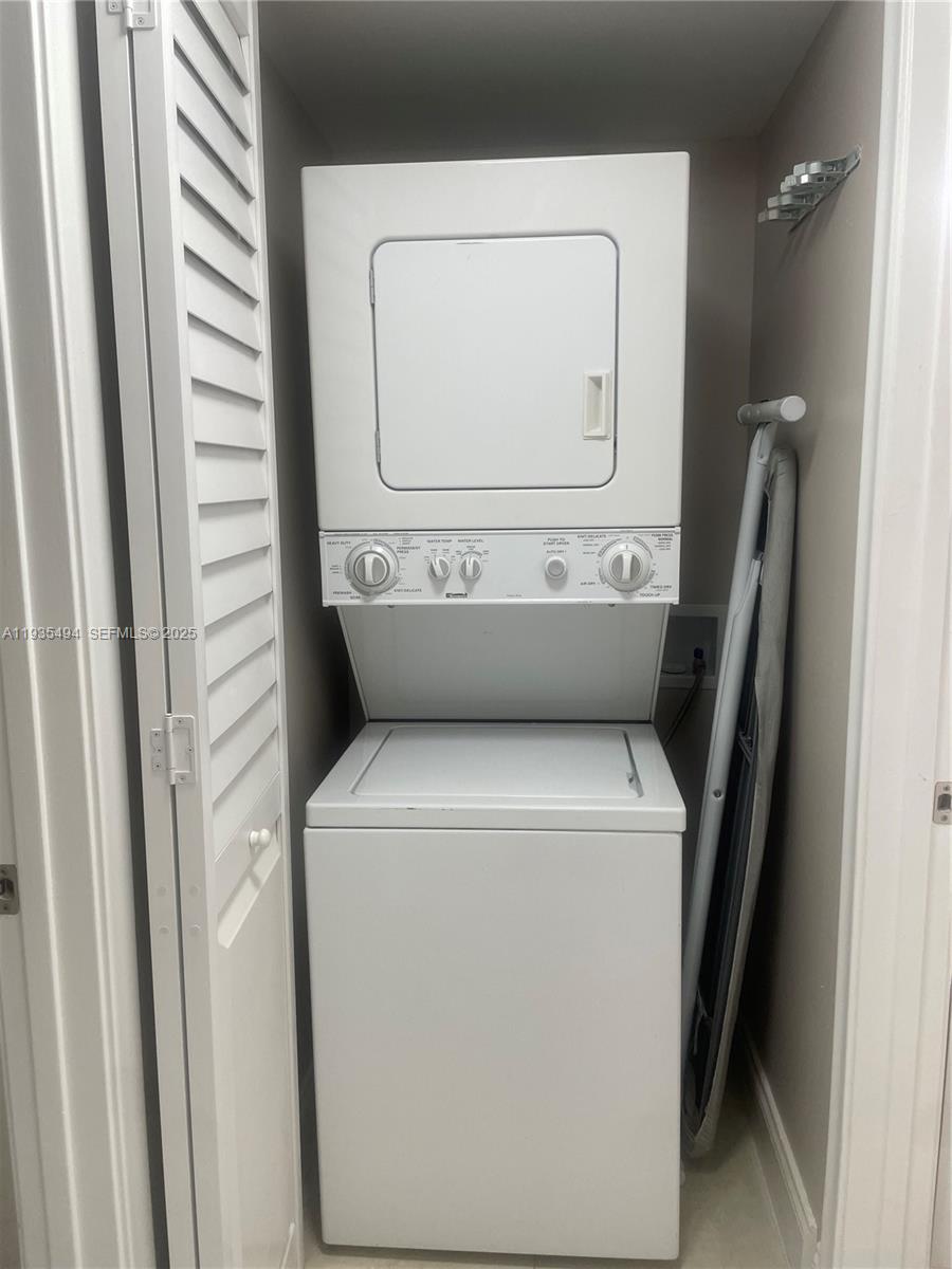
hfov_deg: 53.1
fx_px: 953
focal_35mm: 26
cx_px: 476
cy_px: 634
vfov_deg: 67.3
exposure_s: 1/120
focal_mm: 4.2
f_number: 1.6
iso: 100
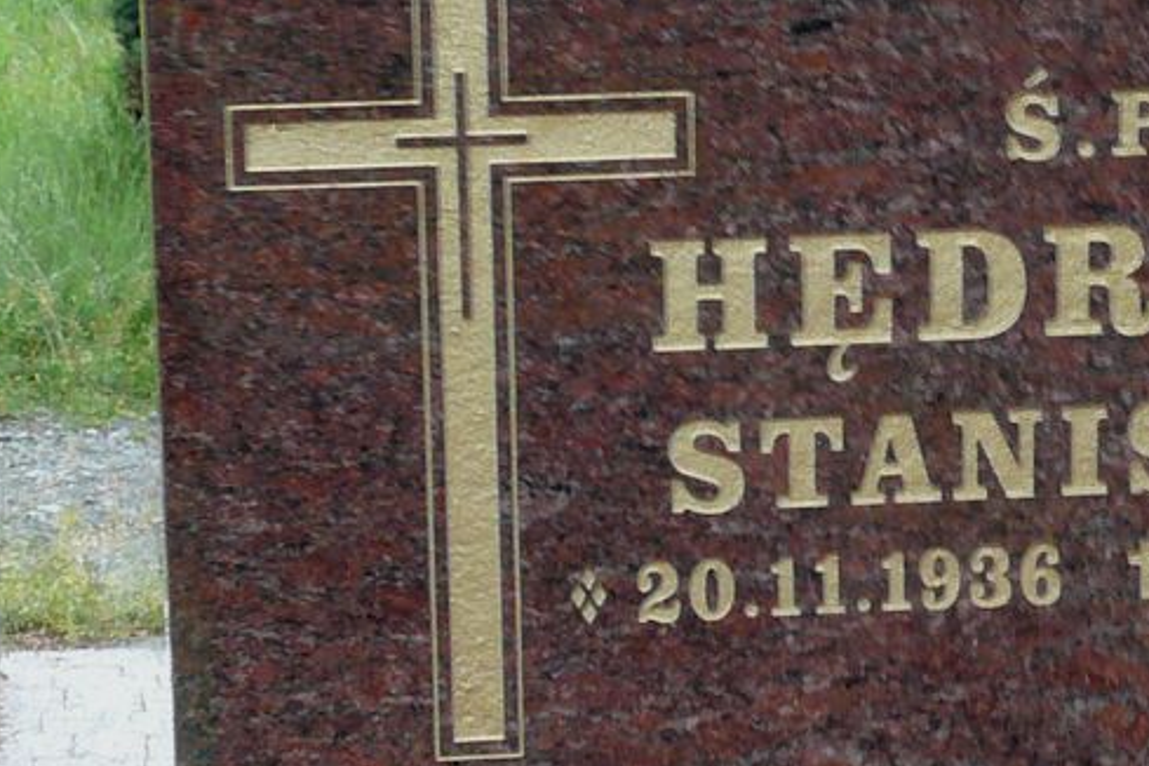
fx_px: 5904
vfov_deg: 7.4
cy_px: 643
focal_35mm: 185
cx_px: 1010
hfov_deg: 11.1
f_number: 4
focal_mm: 9.6
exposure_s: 1/30
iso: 125
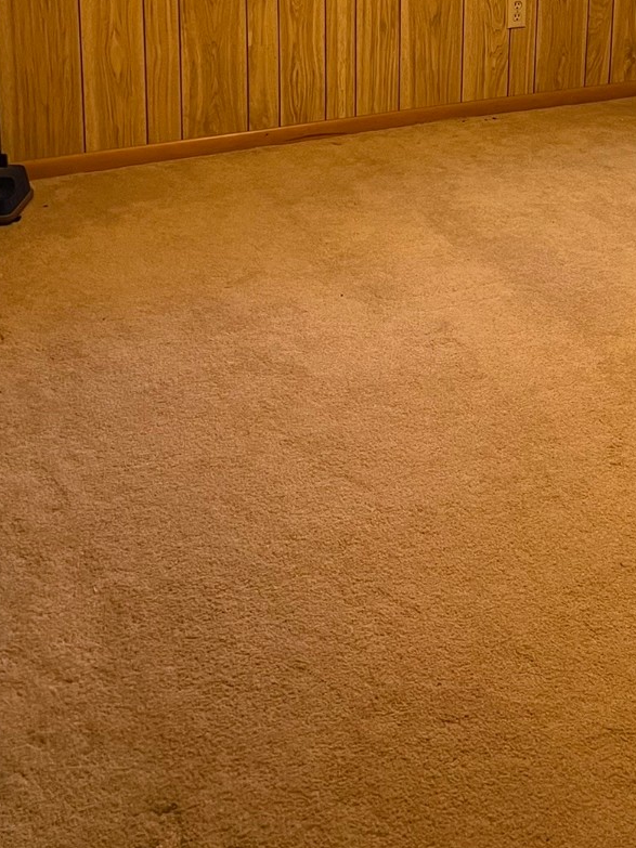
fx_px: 1250
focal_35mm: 51
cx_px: 424
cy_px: 44
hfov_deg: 28.4
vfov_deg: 34.8
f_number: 1.5
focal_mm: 5.7
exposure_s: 1/60
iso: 320
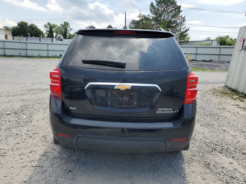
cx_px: 123
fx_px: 185
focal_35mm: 26
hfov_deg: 67.3
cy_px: 92
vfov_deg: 53.1
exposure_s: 1/2500
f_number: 1.5
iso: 50
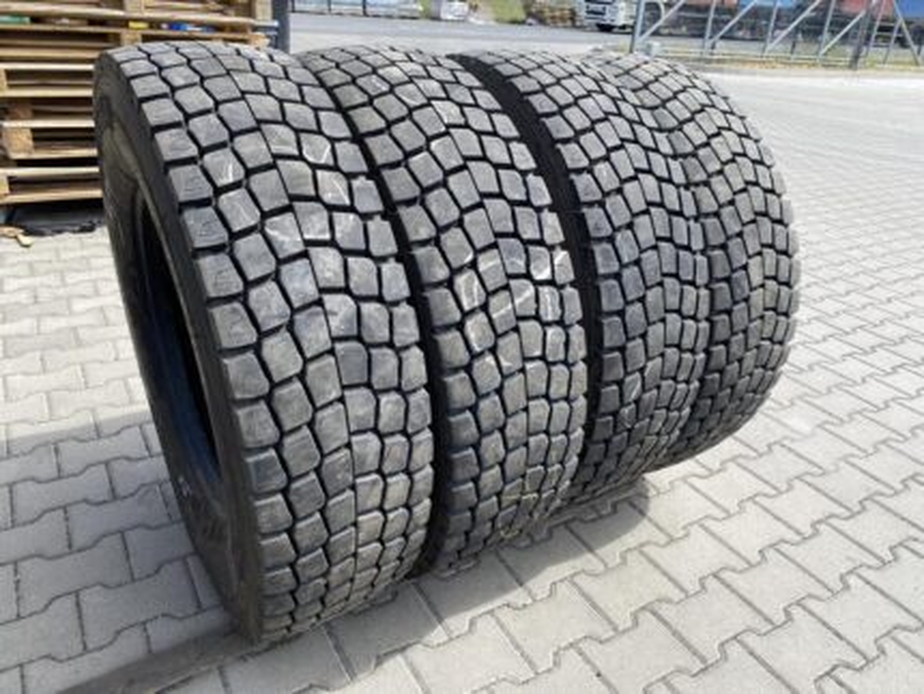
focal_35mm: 26
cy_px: 347
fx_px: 694
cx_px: 462
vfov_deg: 53.1
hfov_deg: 67.3
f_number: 1.8
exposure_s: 1/1447
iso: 32
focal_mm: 4.25
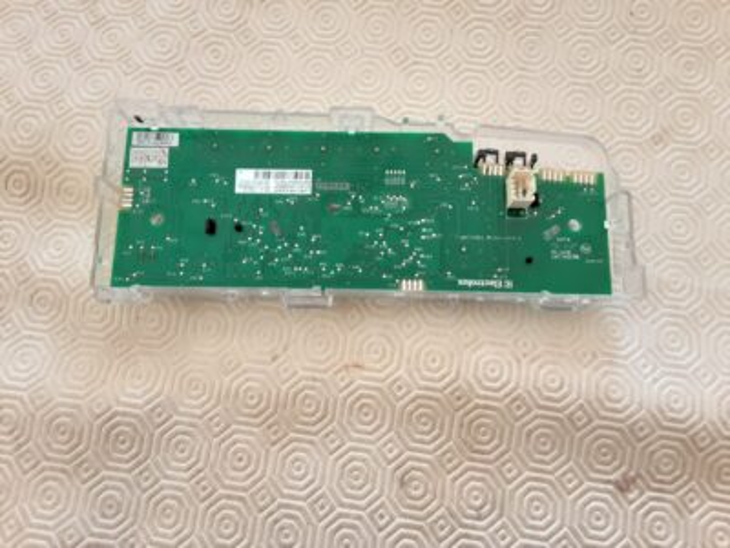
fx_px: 590
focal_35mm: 28
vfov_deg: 49.7
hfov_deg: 63.4
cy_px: 274
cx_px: 365
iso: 100
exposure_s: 1/50
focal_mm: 2.9
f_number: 1.9
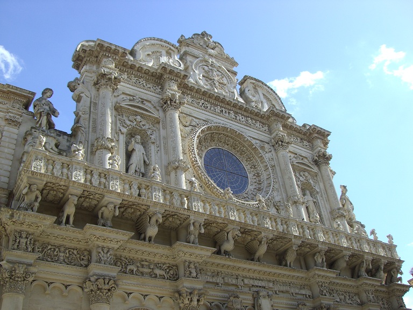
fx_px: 453
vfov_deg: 37.7
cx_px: 206
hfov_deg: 49.0
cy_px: 155
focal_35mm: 38
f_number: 4.3
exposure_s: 1/400
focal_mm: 6.2
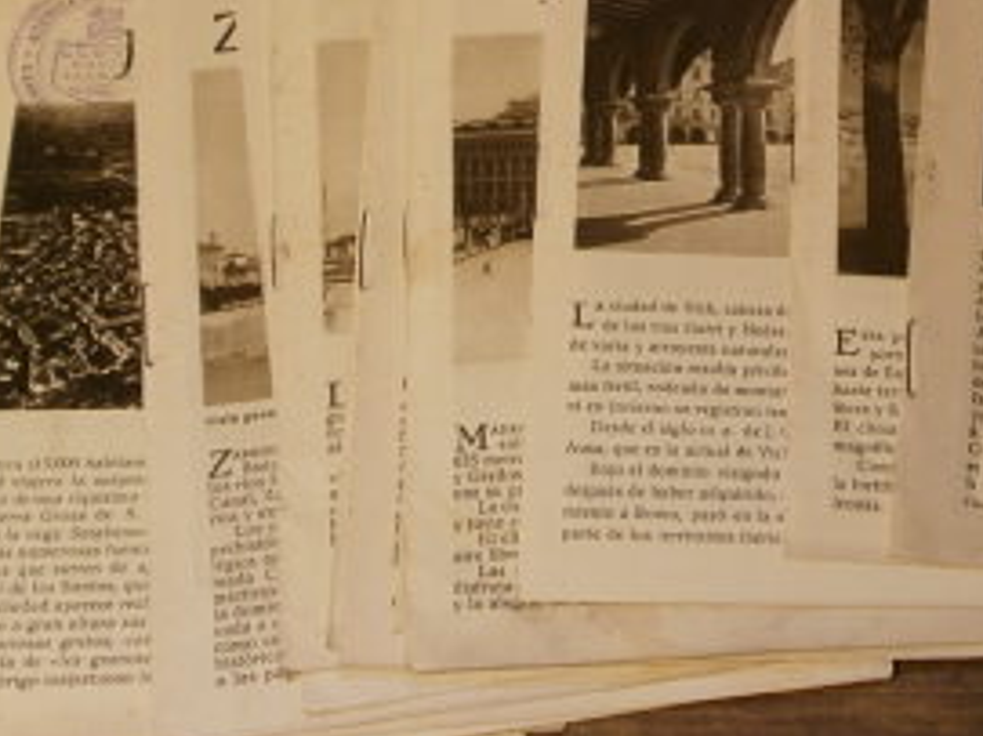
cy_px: -33
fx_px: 2611
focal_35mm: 92
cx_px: 765
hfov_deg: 21.1
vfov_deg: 15.7
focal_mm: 6.9
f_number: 3.4
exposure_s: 1/15
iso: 125
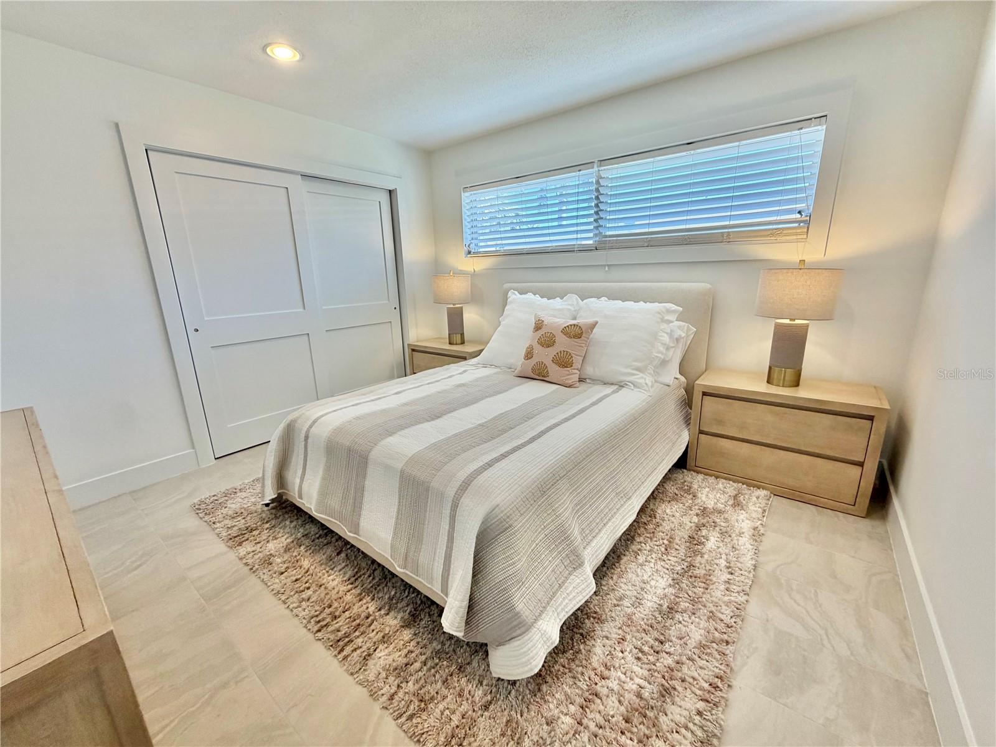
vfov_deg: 85.7
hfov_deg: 102.1
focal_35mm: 14
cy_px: 374
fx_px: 403
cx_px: 498
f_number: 2.2
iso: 80
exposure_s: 1/120
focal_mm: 2.22
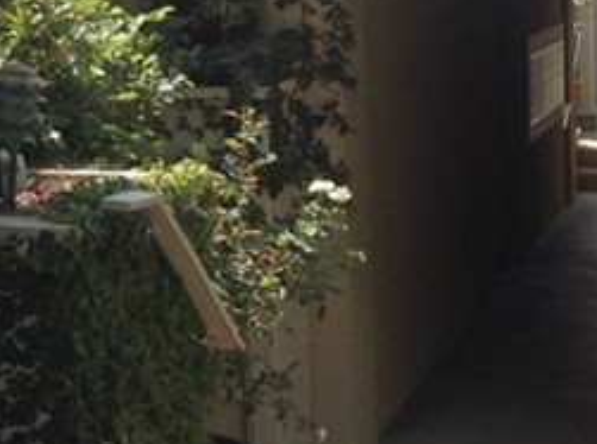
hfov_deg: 12.4
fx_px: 2460
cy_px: -18
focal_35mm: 143
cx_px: -535
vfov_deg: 10.2
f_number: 2.4
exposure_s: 1/630
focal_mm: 4.28
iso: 50
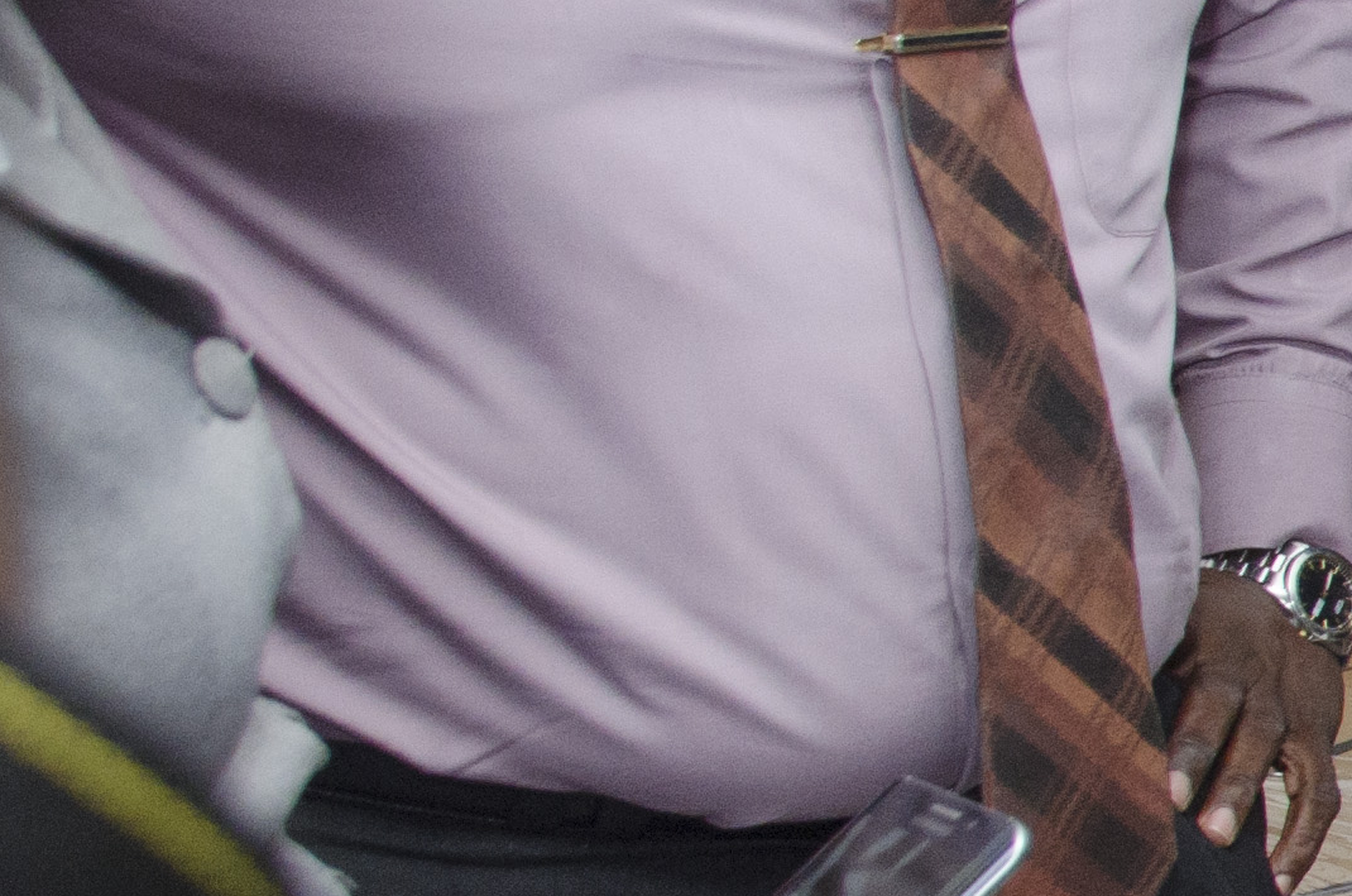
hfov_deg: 11.6
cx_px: 3031
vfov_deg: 9.0
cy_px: 555
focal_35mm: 152
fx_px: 5697
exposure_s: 1/125
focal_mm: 22
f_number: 6.3
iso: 1000
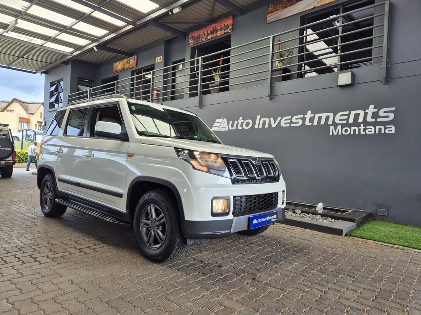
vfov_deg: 58.9
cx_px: 210
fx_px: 280
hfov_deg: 73.9
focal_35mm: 23
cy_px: 158
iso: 50
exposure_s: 1/180
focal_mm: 5.4
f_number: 1.8
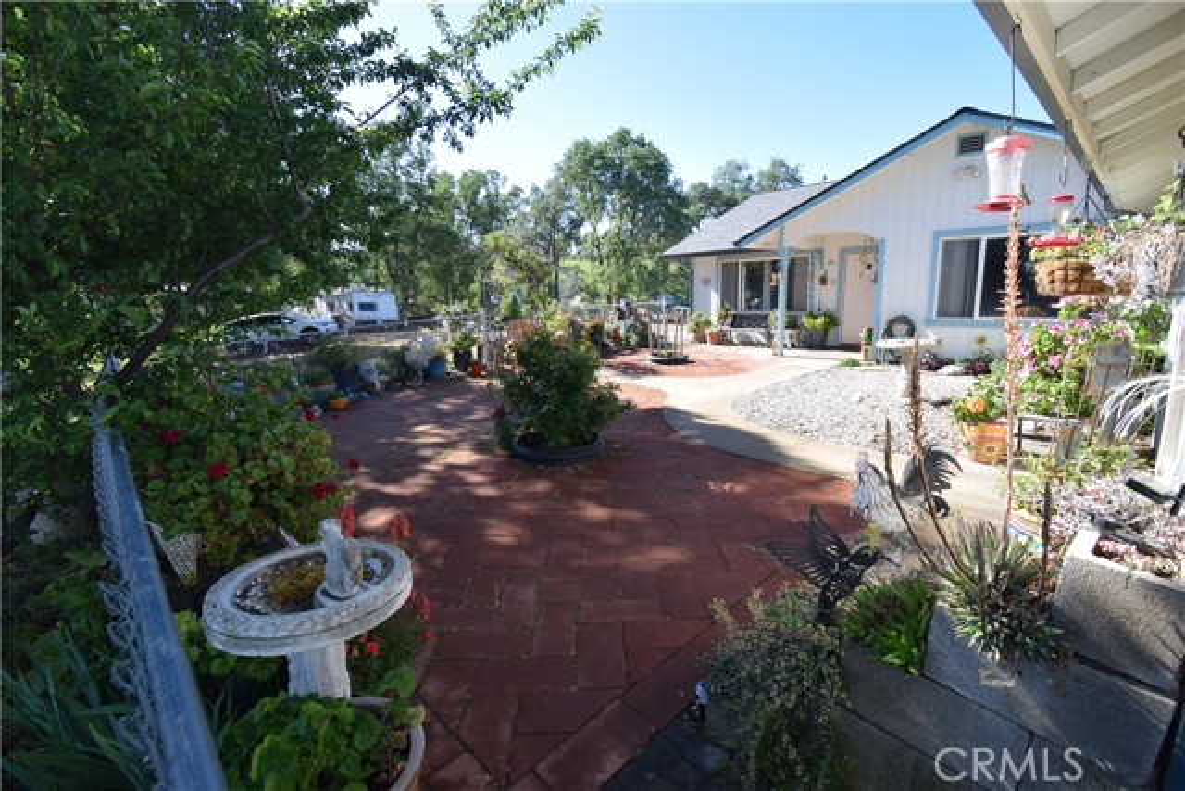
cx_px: 592
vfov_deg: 77.4
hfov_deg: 100.4
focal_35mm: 15
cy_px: 396
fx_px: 494
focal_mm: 10
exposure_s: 1/250
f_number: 8
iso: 360
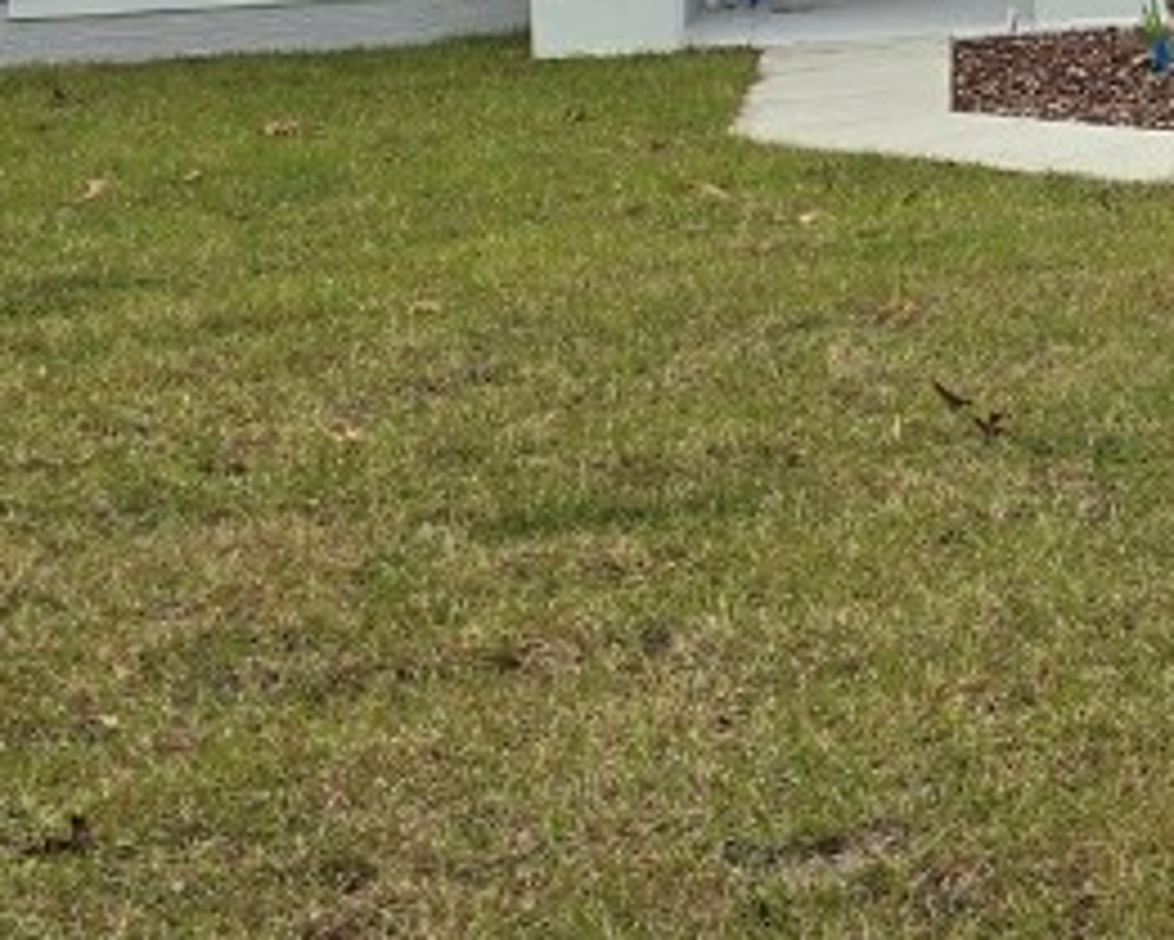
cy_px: -355
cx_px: 1570
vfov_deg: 16.3
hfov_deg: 19.8
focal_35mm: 88
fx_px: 3059
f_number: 1.7
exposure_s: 1/223
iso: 12
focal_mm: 6.3
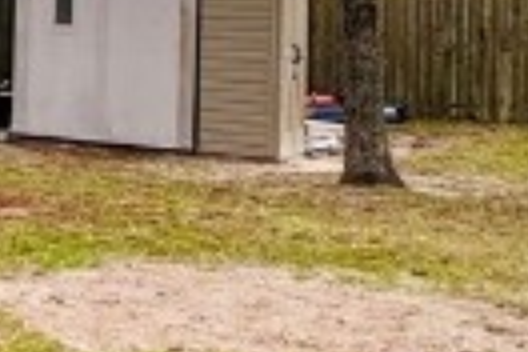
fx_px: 1657
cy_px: -96
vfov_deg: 11.8
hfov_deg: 13.0
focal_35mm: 113
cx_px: -792
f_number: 2.2
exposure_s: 1/261
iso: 40
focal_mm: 2.22
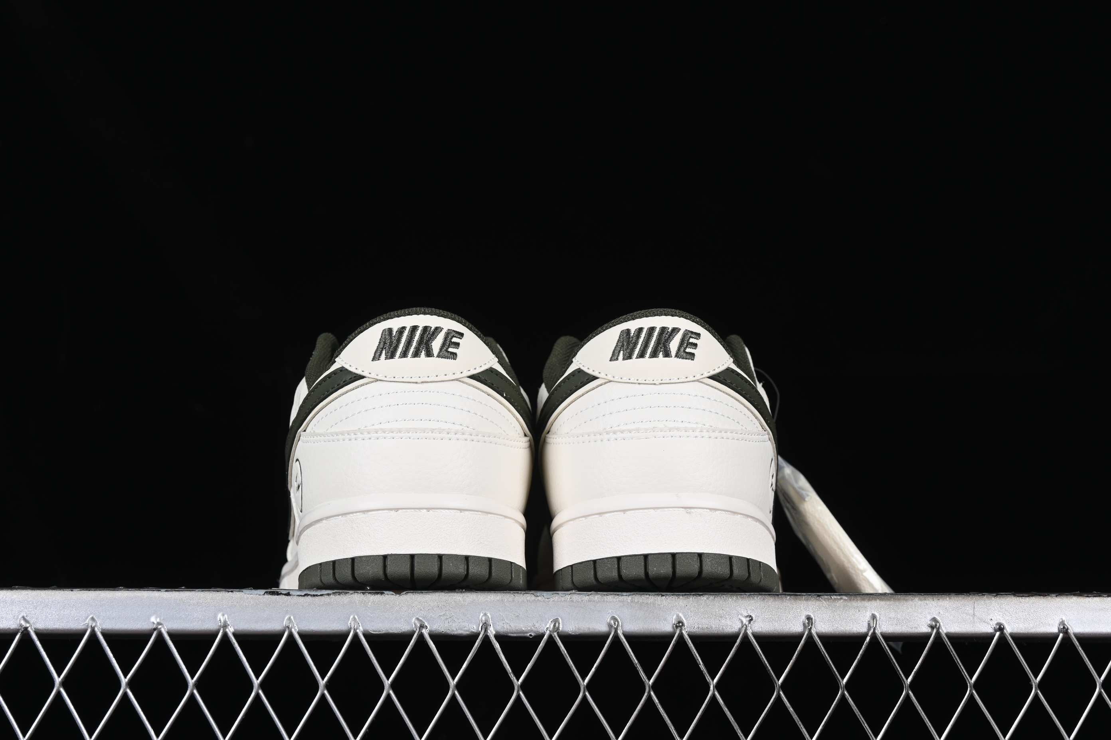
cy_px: 370
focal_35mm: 75
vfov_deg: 18.2
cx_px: 556
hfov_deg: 27.0
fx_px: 2314
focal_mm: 50
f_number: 8
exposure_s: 1/80
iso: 160
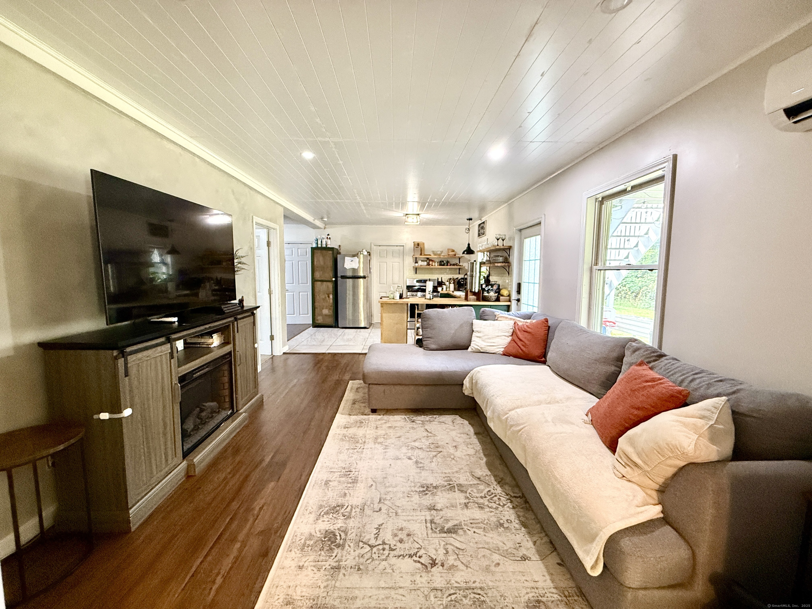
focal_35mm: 14
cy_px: 304
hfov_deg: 102.1
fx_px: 328
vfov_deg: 85.7
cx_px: 406
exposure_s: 1/60
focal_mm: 2.22
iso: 500
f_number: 2.2
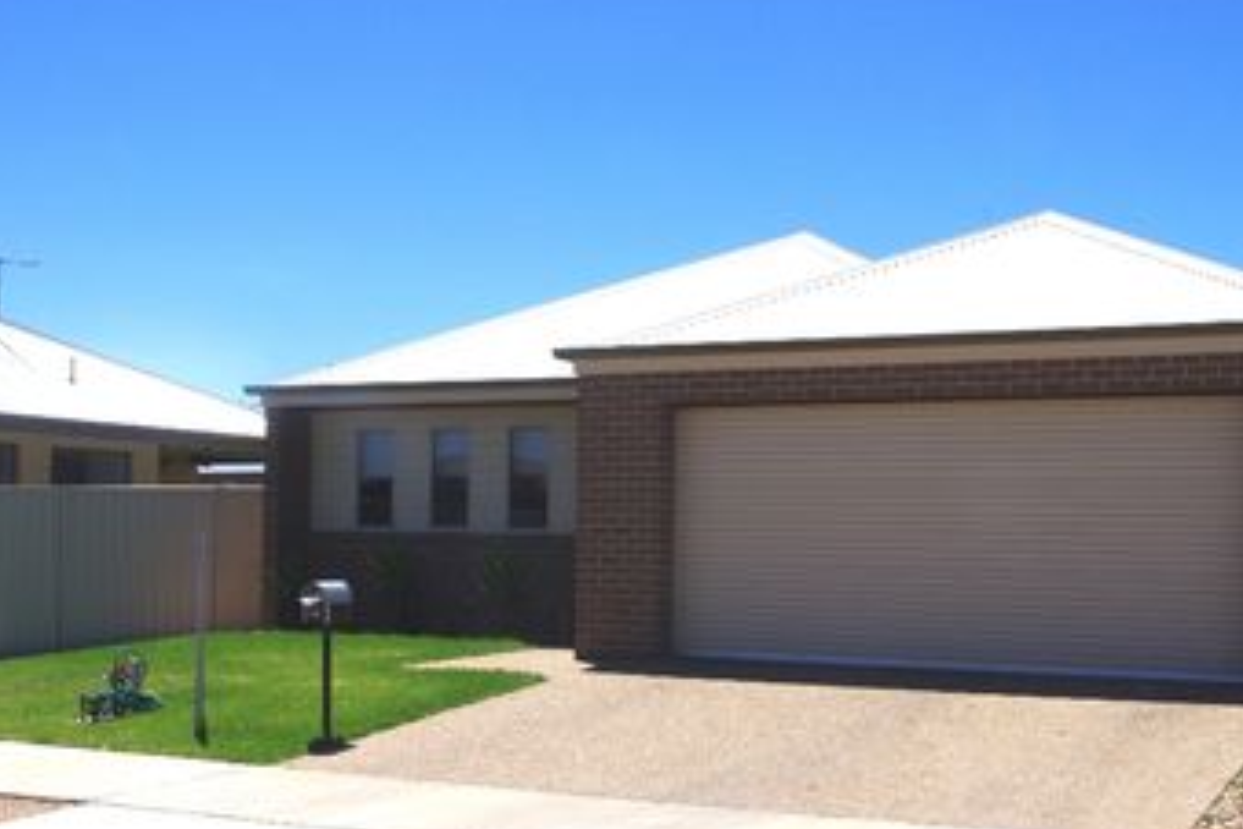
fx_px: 1864
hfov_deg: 36.9
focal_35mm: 54
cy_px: 519
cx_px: 642
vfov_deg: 25.0
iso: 200
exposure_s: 1/250
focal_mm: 26
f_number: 14
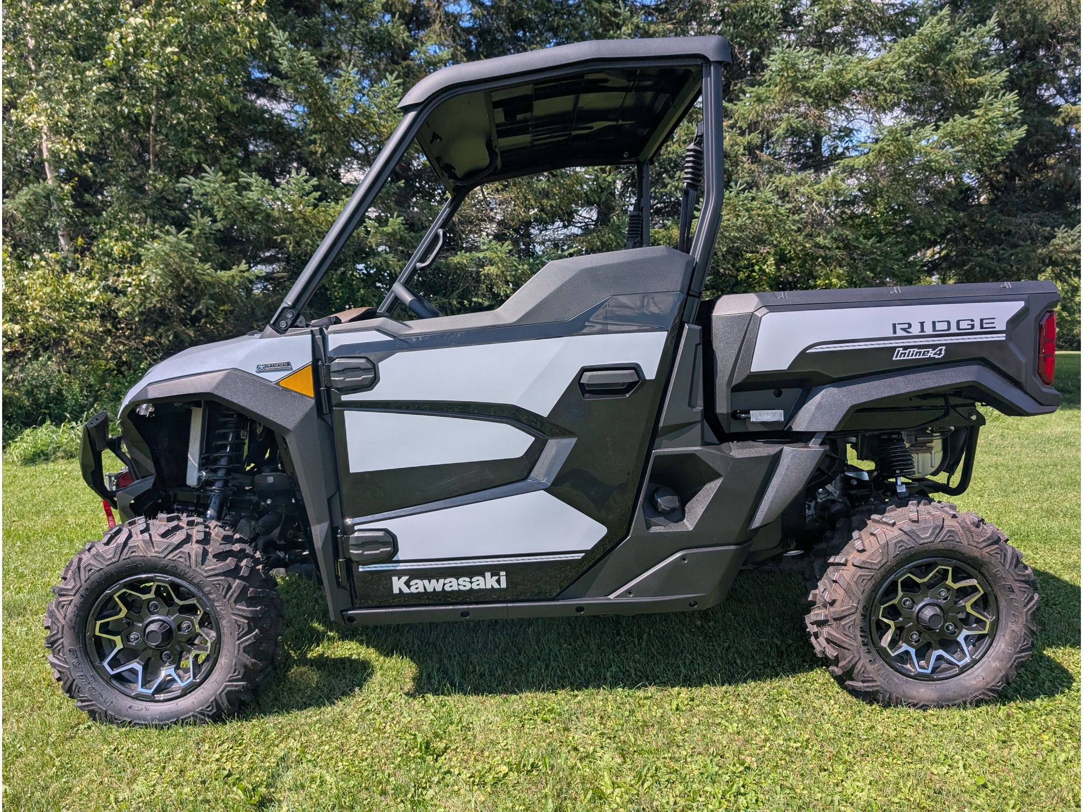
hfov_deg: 71.6
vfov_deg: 56.8
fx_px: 751
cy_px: 406
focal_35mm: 24
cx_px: 542
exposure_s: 1/13158
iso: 22
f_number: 1.68
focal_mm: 6.9
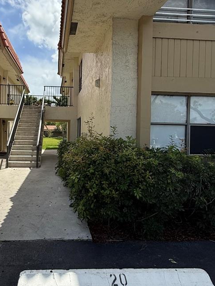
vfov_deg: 67.3
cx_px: 68
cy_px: 137
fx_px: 215
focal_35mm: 26
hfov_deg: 51.9
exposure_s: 1/2611
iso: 80
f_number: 2.2
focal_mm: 2.22
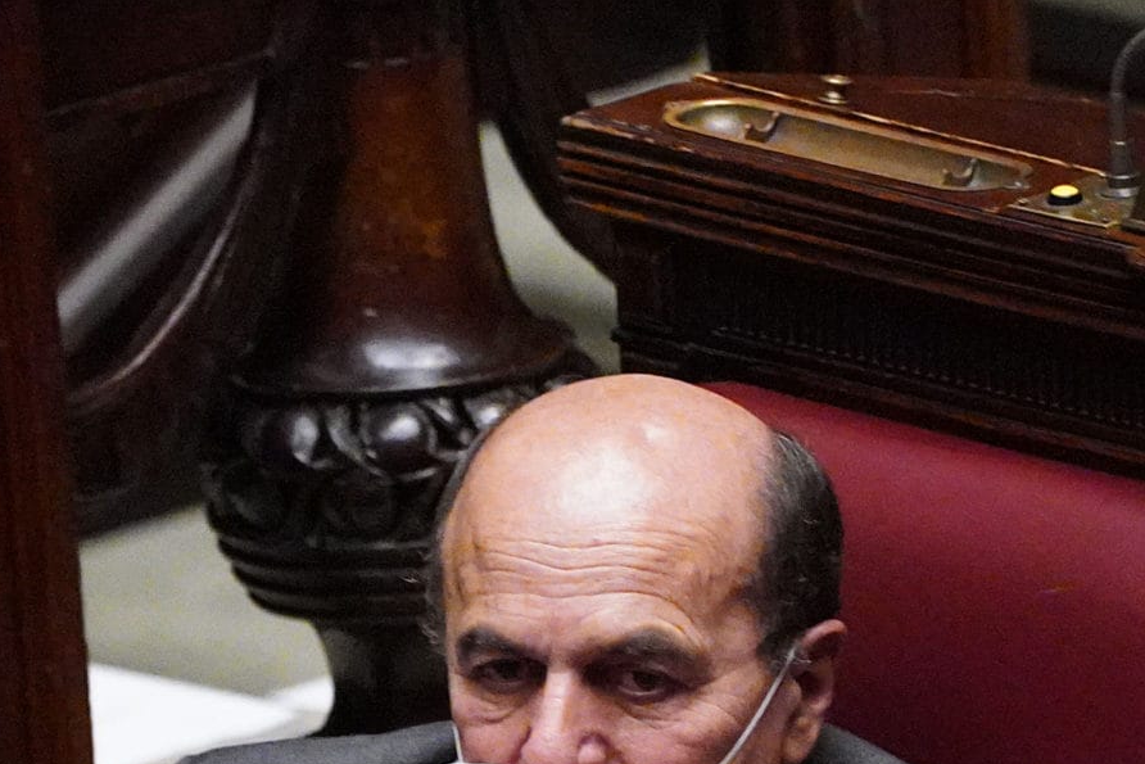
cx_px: 612
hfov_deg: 1.2
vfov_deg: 0.8
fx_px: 54774
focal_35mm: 1722
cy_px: 867
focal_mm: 400
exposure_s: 1/125
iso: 12800
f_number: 5.6
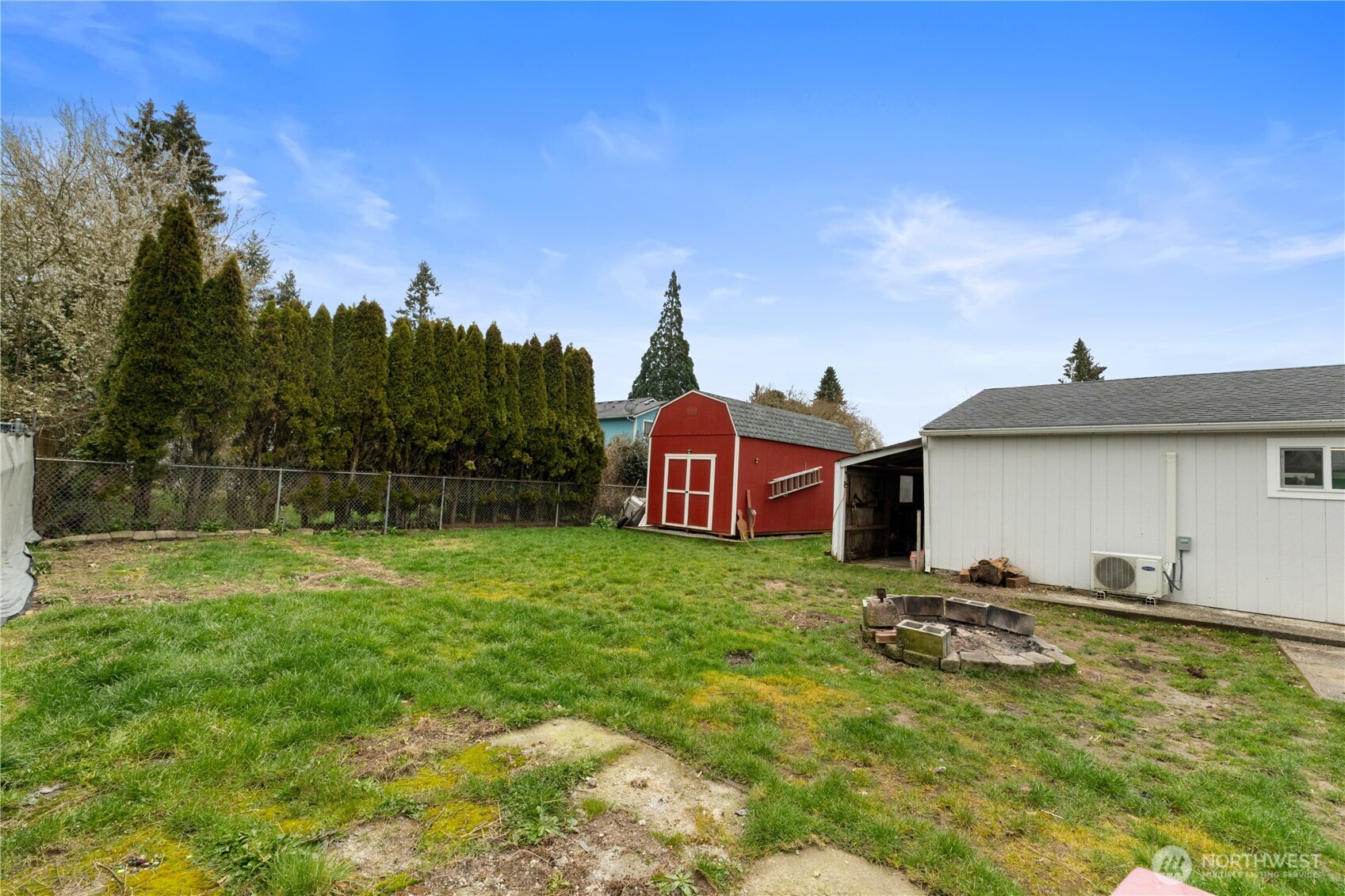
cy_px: 448
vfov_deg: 72.0
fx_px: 616
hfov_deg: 95.0
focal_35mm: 16
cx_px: 672
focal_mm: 11
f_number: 8
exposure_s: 1/50
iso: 800
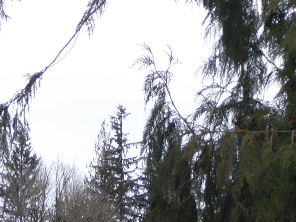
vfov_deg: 7.1
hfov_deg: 9.3
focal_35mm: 206
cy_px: 332
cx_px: -180
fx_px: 1761
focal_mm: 9
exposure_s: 1/200
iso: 80
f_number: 4.1
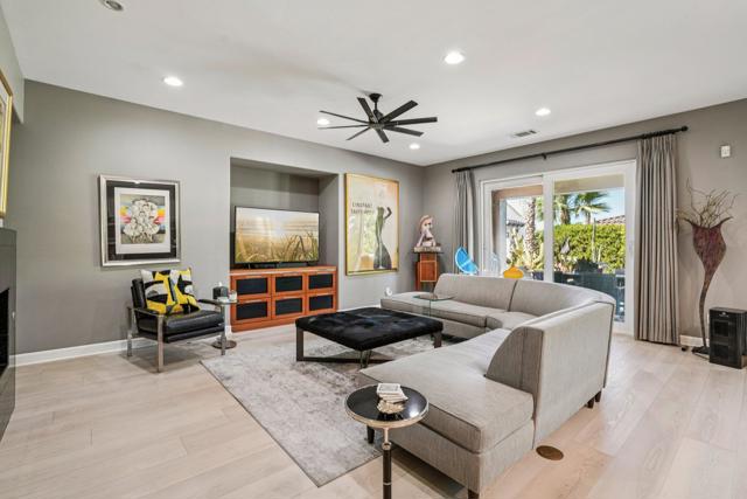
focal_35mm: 16
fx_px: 332
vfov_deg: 73.8
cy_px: 250
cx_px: 374
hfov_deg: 96.7
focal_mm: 16
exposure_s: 1/6
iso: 400
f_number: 8
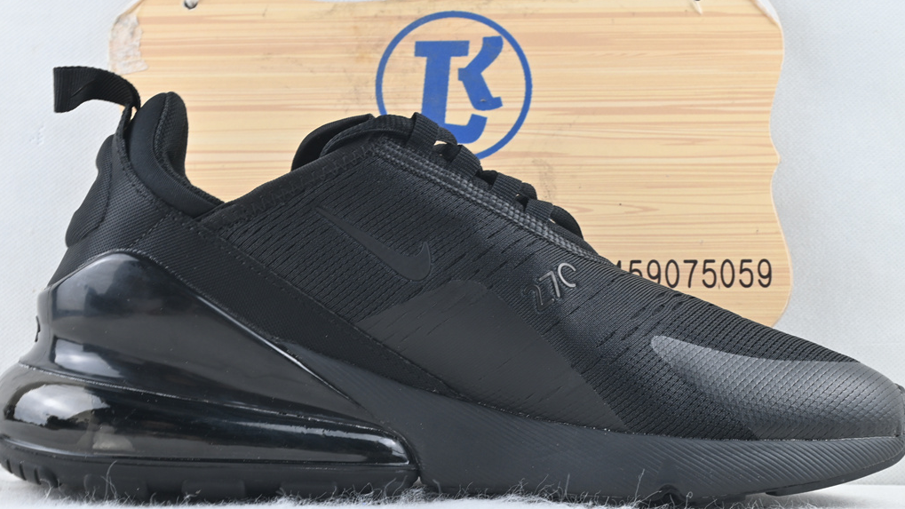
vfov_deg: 20.6
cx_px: 444
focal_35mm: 58
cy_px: 322
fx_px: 1399
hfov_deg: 35.8
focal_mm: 31.5
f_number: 10
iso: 100
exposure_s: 1/8
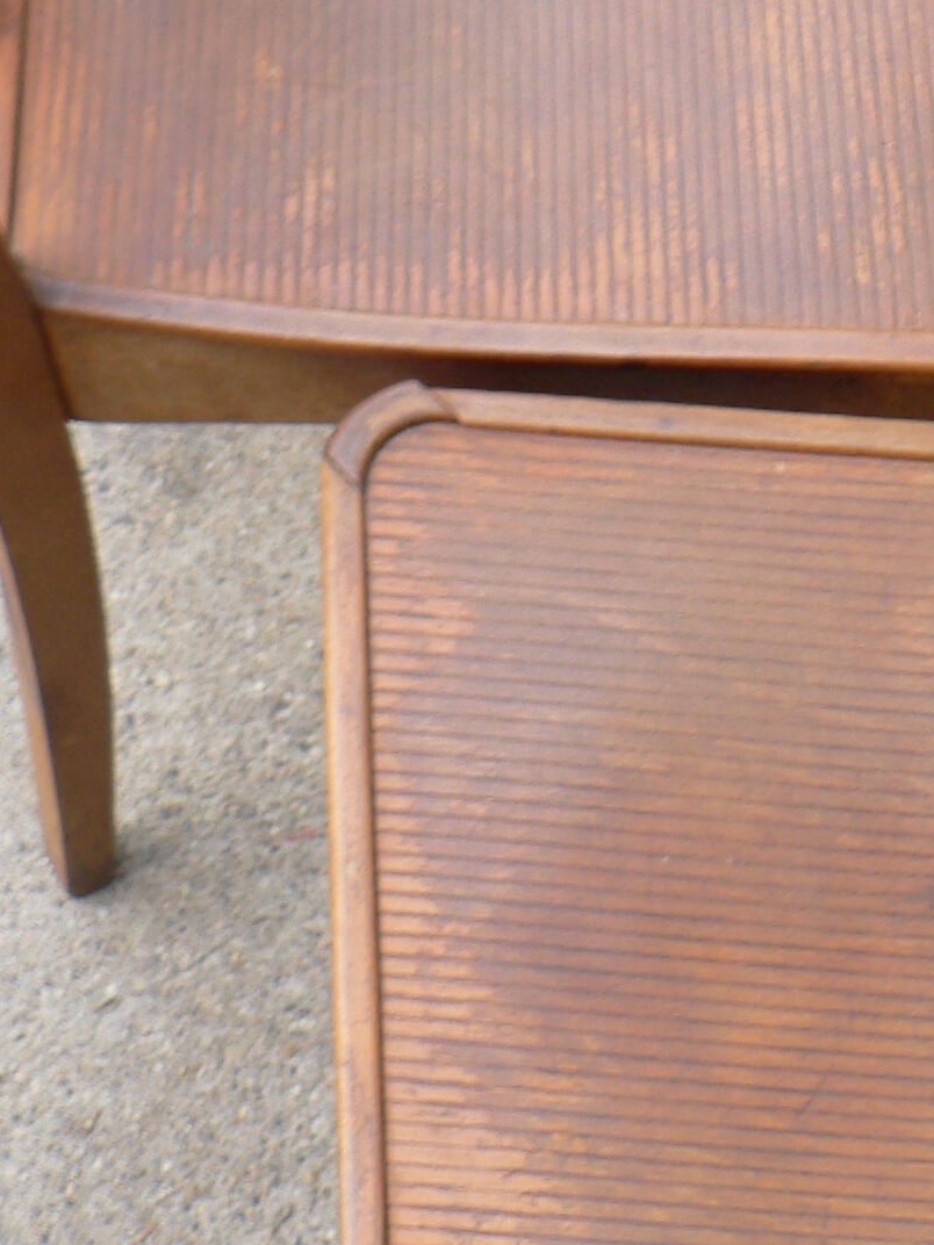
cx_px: 968
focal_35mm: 86
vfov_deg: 22.5
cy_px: 276
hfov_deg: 16.7
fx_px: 3094
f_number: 2.8
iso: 80
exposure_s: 1/30
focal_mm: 6
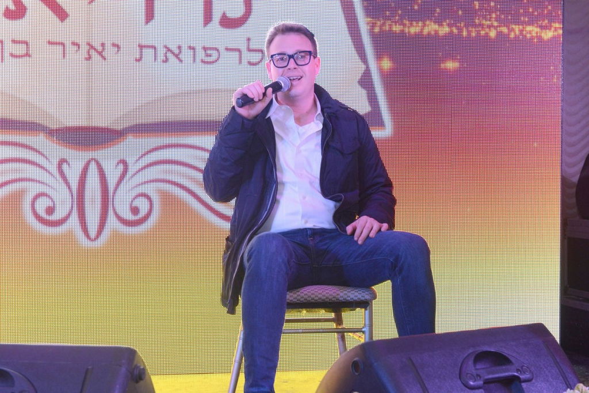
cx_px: 294
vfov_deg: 19.5
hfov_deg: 28.8
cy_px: 196
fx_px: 1145
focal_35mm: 70
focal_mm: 70
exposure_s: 1/100
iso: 2500
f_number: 7.1
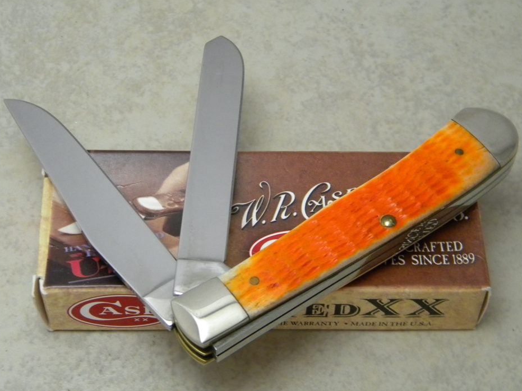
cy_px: 196
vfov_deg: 20.4
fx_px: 1086
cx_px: 254
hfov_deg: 27.0
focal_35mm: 72
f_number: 4.3
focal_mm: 12.2
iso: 400
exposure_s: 1/35.8
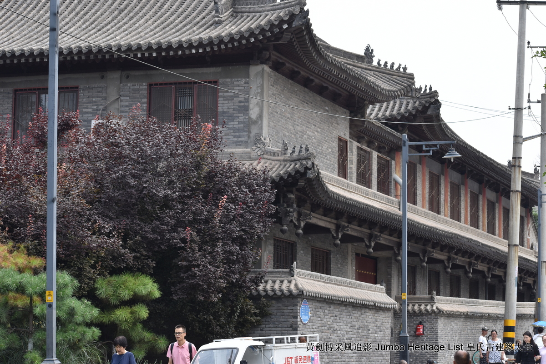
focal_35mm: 105
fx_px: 1593
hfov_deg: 19.4
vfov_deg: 13.1
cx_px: 273
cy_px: 182
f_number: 8
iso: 180
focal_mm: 70
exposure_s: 1/250
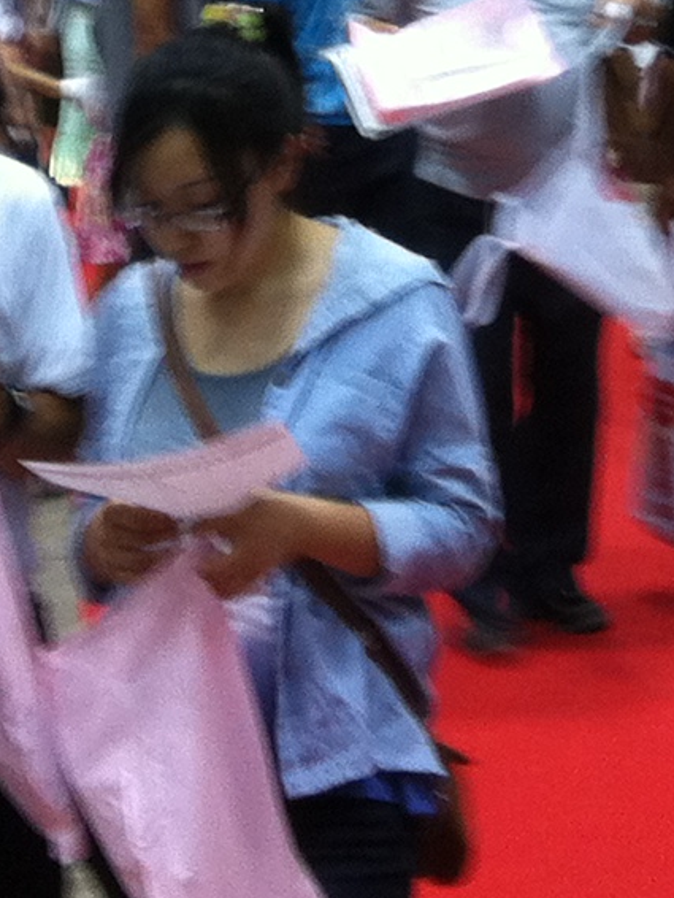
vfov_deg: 11.9
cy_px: -397
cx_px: 531
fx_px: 4151
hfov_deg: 9.3
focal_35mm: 160
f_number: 2.8
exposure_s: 1/15
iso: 100
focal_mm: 3.85
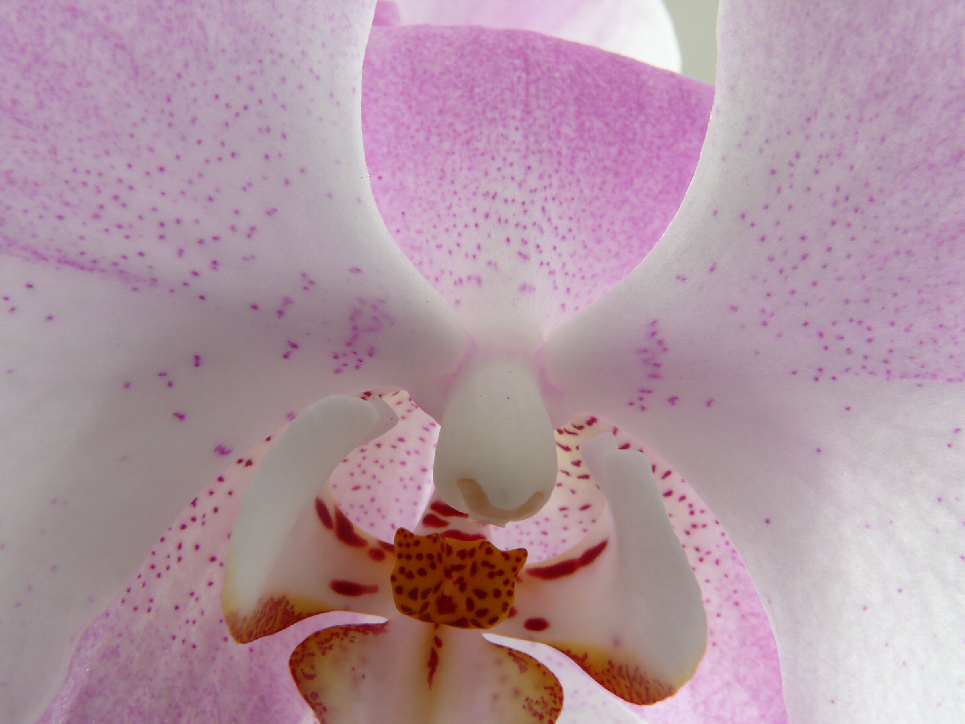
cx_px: 482
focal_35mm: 35
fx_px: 976
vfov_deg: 40.7
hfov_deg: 52.6
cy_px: 362
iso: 100
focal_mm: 7.4
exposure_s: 1/1.3
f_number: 10
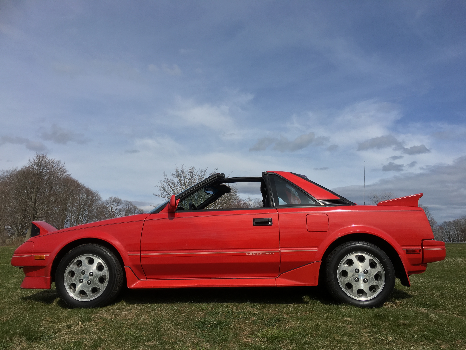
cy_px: 175
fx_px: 390
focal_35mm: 29
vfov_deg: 48.2
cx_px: 233
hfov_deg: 61.7
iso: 25
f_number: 2.2
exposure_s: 1/2564
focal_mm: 4.15
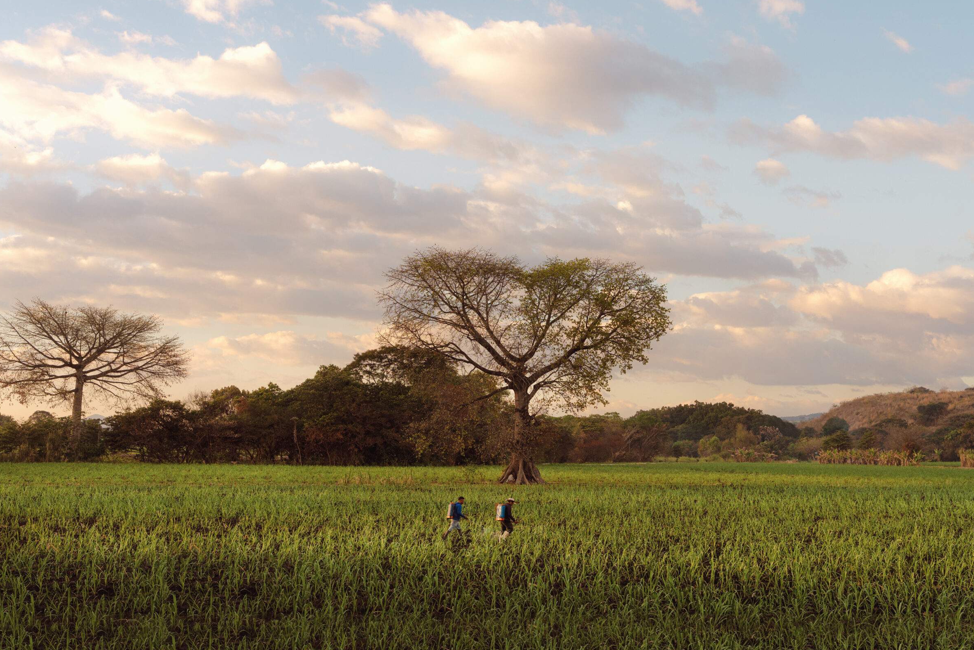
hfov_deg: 45.4
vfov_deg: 31.2
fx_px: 1164
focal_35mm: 43
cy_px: 346
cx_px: 506
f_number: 5
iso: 200
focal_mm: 40
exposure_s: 1/500
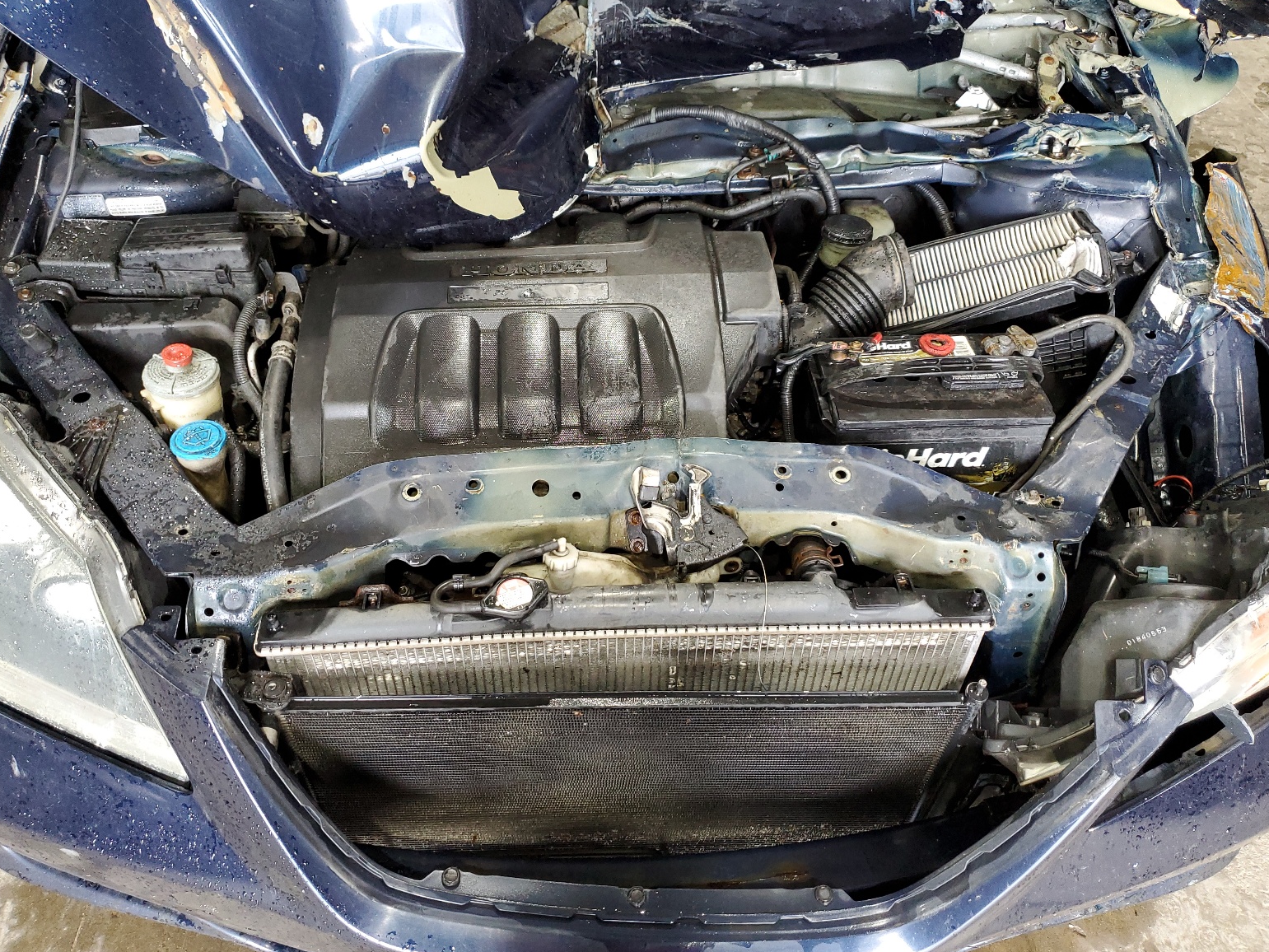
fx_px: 990
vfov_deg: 51.4
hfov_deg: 65.3
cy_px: 474
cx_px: 614
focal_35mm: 27
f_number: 1.5
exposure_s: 1/60.2
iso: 171
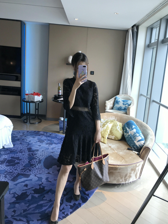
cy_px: 115
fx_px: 188
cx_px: 87
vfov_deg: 61.6
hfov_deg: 48.2
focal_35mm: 29
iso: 32
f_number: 1.8
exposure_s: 1/50
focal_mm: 3.99
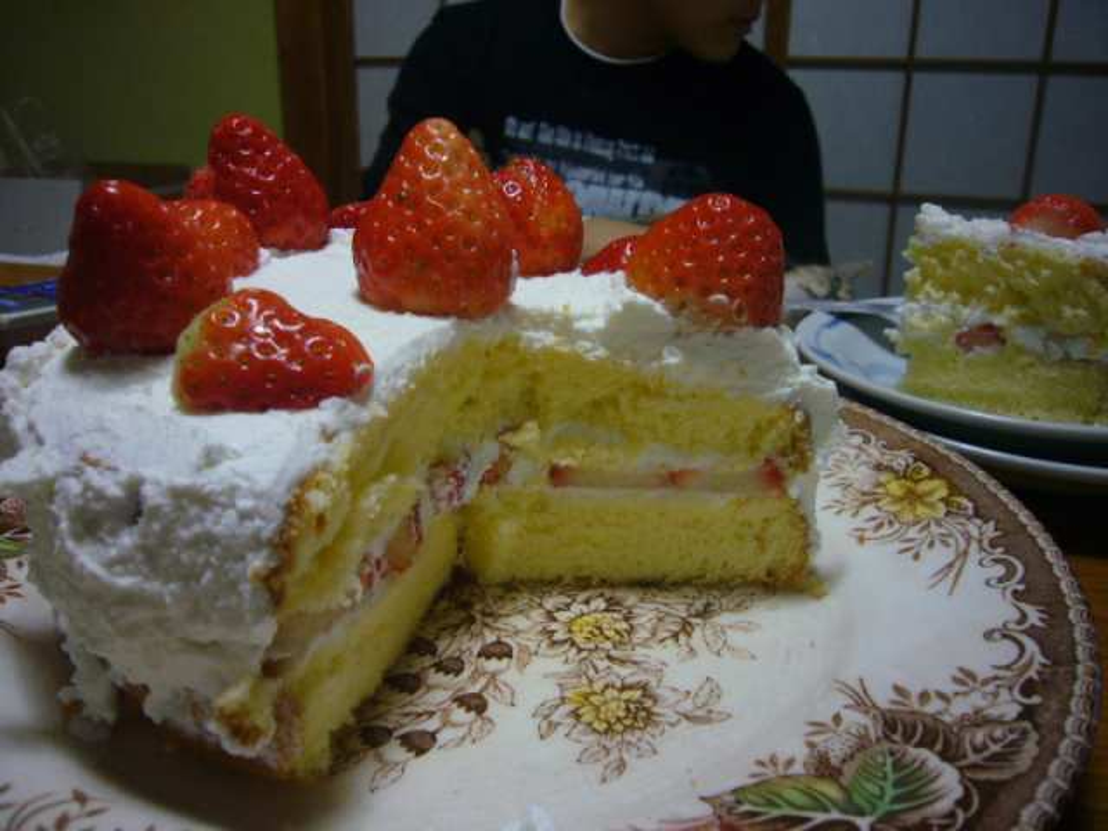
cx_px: 554
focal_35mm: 28
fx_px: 896
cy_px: 416
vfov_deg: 49.7
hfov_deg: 63.4
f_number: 2.8
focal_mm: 4.6
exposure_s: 1/15
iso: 125
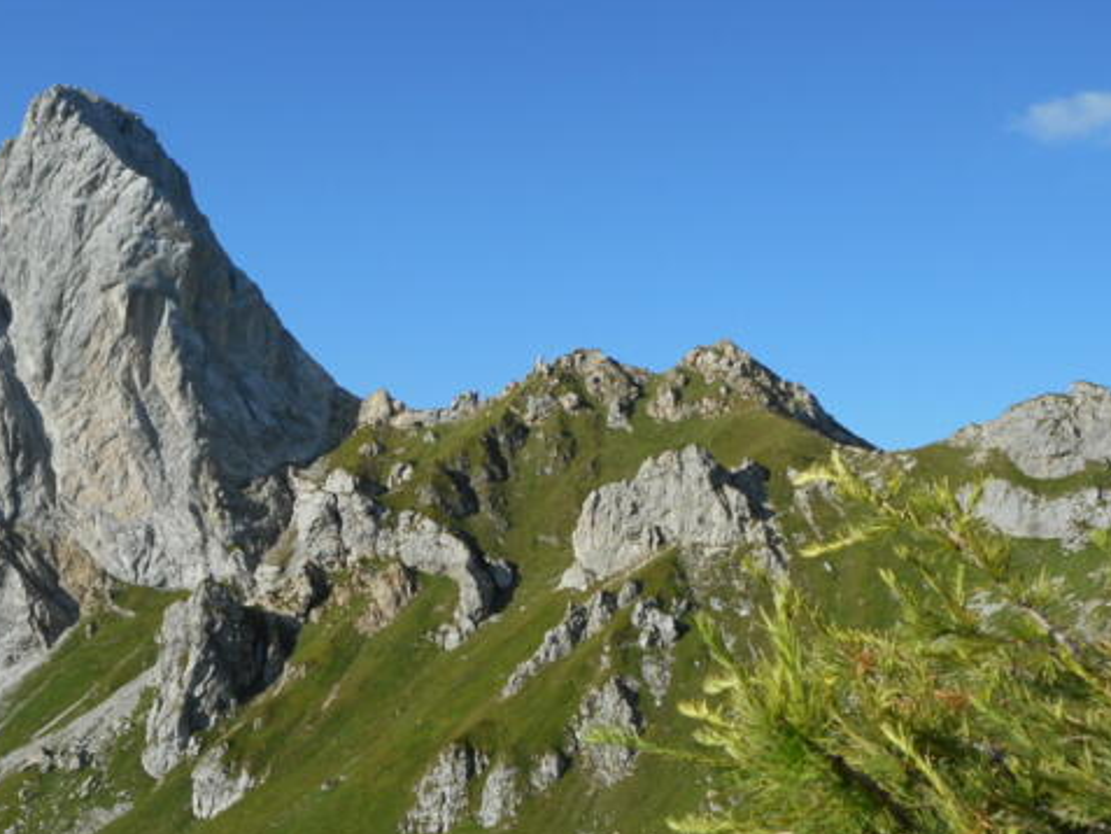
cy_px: 429
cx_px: 465
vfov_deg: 30.3
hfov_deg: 39.5
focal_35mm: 48
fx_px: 1541
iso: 80
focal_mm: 6.9
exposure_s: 1/500
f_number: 4.5
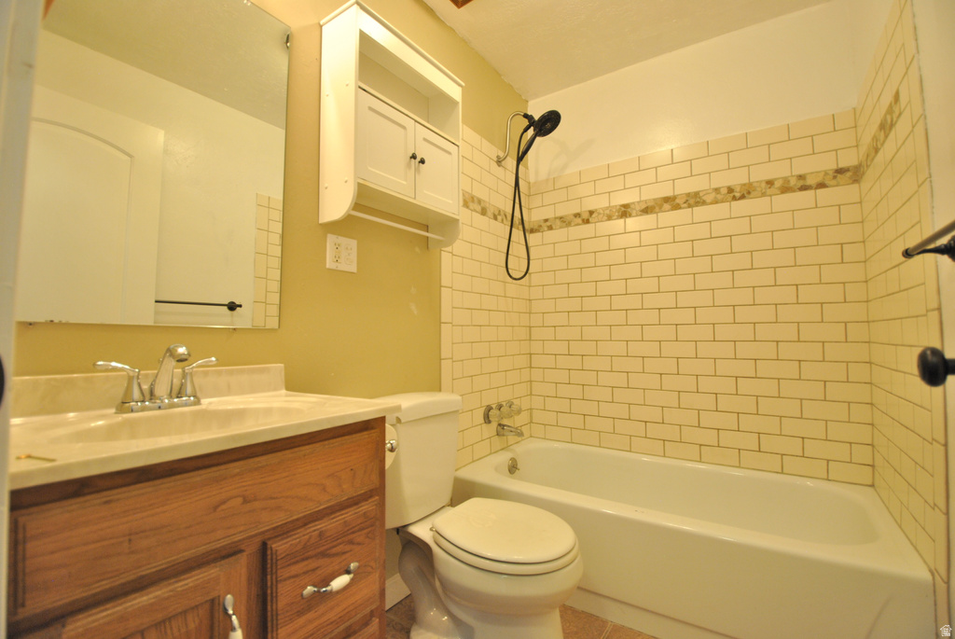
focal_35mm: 15
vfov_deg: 77.5
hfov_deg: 100.3
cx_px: 478
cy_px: 320
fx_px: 398
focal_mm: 10
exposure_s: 1/30
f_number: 3.5
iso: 320
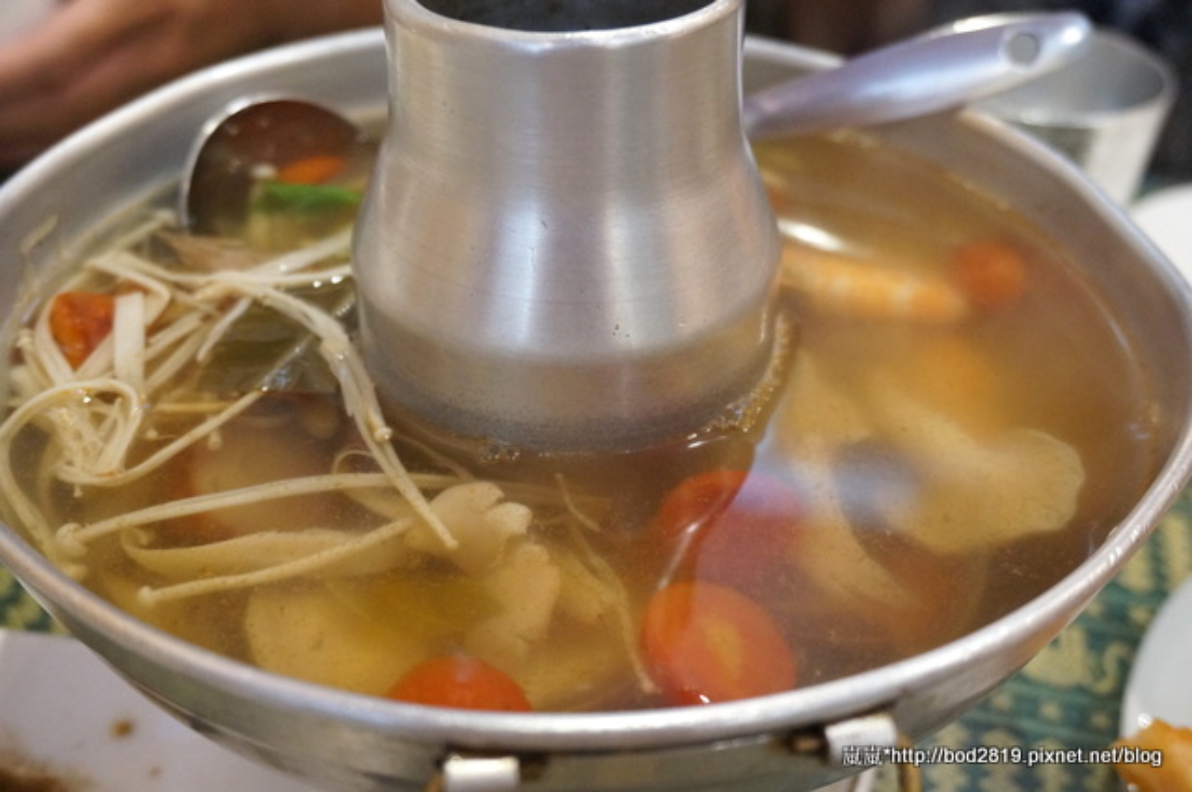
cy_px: 396
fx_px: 1290
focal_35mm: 39
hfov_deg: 49.6
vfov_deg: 34.1
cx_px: 596
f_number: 4.5
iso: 3200
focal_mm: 26
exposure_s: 1/30
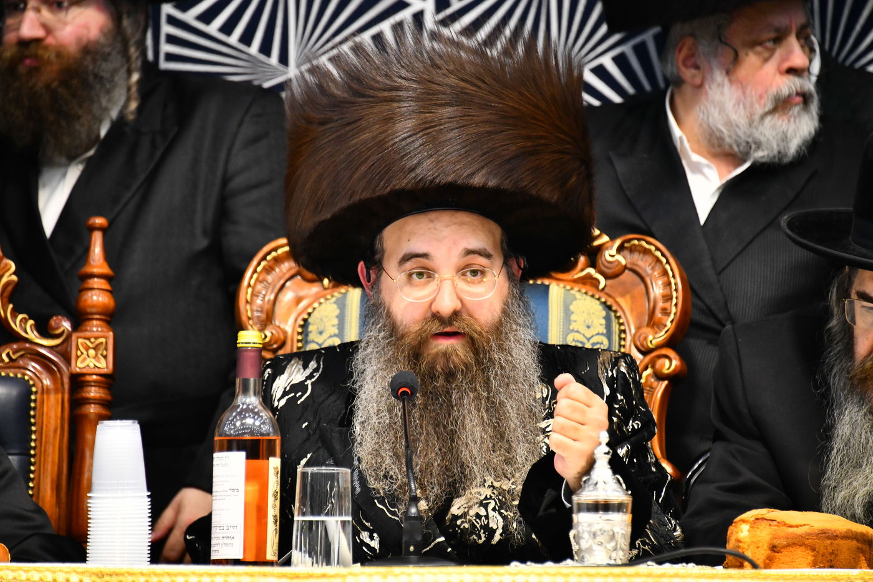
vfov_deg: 4.6
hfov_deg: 6.9
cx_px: 436
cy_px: 291
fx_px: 7274
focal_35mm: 300
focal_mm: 300
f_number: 5.6
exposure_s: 1/125
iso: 2000
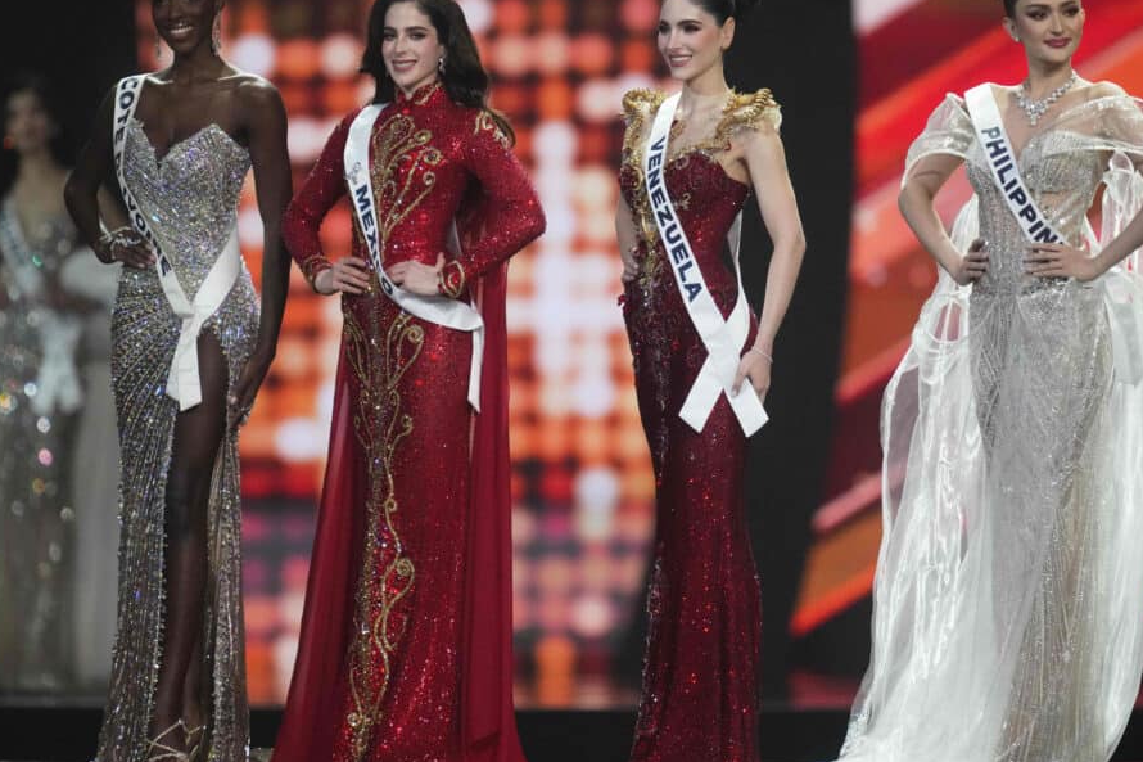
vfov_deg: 1.8
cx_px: 692
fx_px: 23965
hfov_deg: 2.7
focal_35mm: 755
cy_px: 375
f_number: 4
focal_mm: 560
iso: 3200
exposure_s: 1/2000
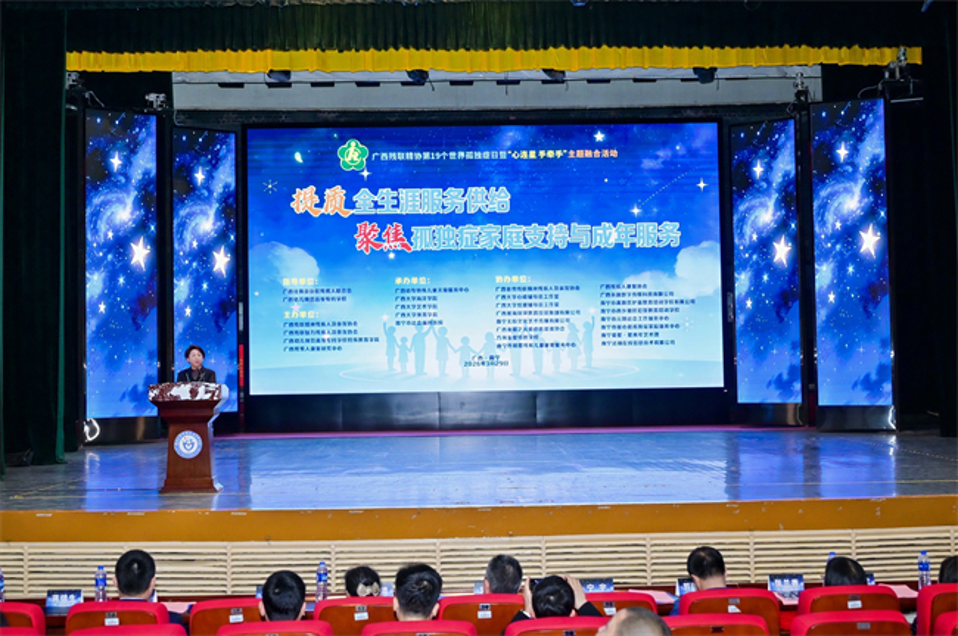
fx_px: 1117
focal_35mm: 42
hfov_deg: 46.4
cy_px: 318
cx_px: 479
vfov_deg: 31.8
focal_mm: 42
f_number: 4
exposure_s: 1/200
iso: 1600
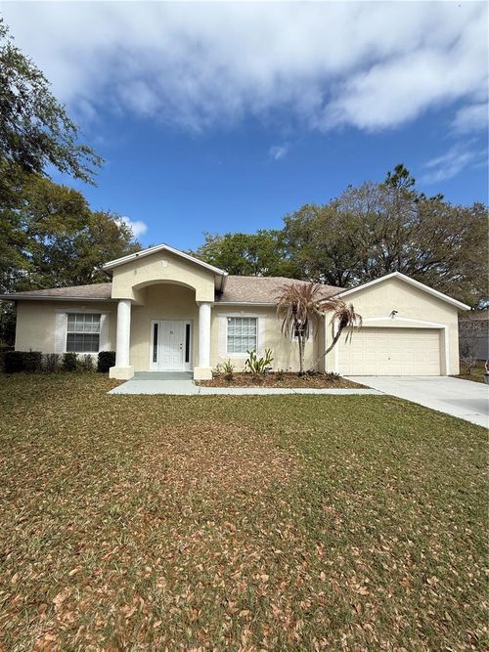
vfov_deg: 102.1
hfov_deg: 85.7
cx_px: 244
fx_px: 264
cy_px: 326
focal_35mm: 14
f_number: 2.2
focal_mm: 2.22
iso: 50
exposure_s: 1/1145
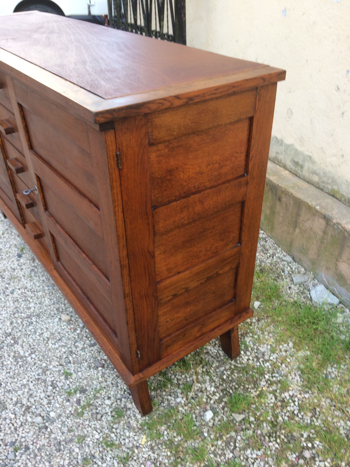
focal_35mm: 29
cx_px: 175
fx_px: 391
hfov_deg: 48.2
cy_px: 234
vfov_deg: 61.7
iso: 40
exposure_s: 1/100
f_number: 2.2
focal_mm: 4.15
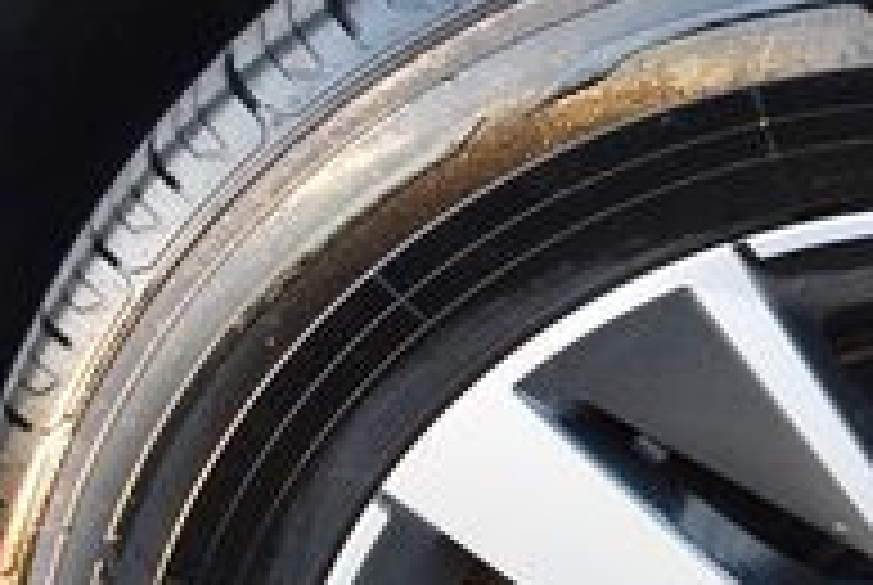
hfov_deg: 20.8
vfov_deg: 15.2
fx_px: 2162
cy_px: 578
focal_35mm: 89
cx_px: 1130
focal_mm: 18
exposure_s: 1/200
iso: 800
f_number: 3.5
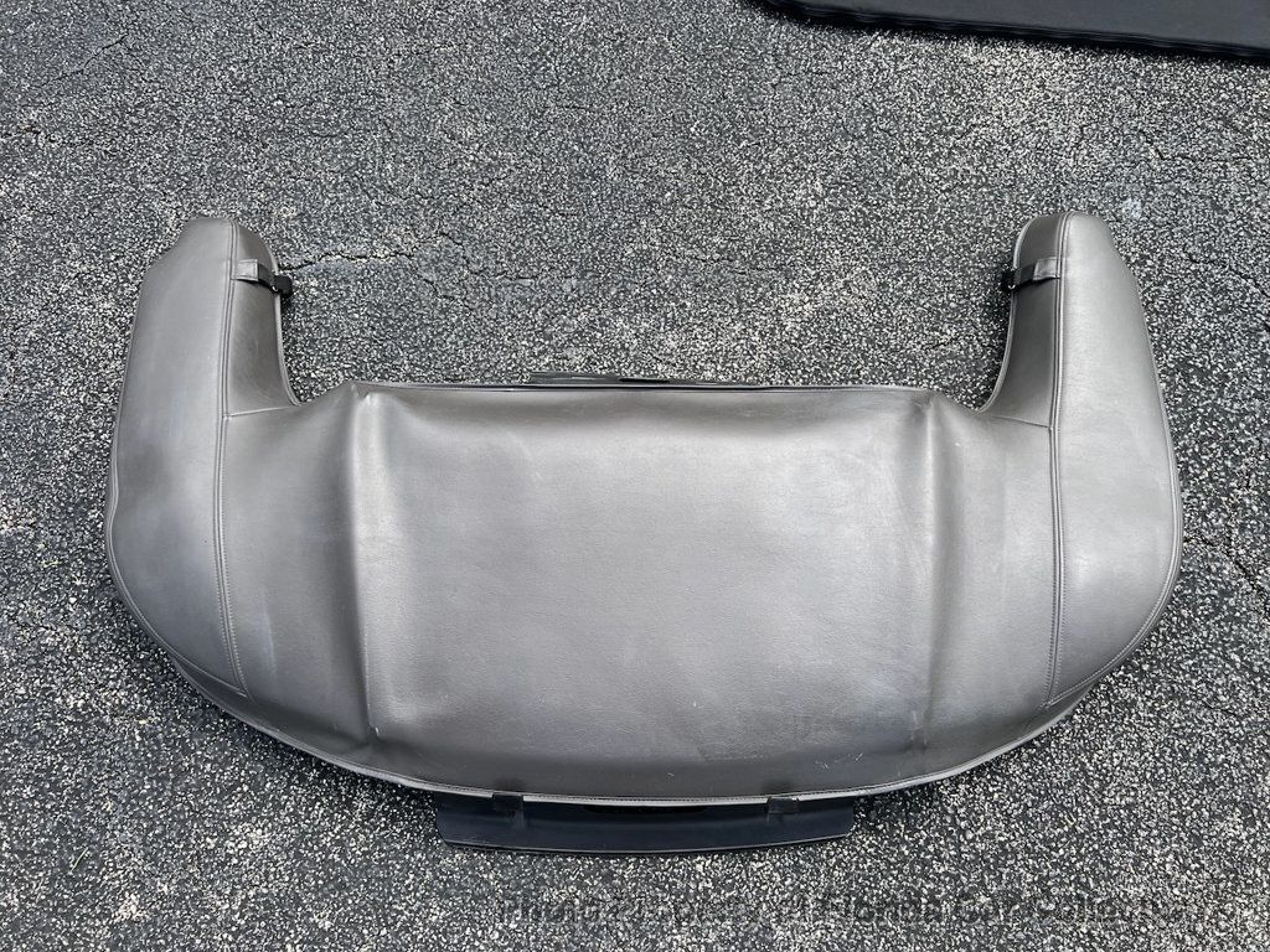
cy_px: 476
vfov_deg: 53.1
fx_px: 954
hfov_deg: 67.3
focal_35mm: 26
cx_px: 635
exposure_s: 1/1468
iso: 50
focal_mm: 5.7
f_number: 1.5
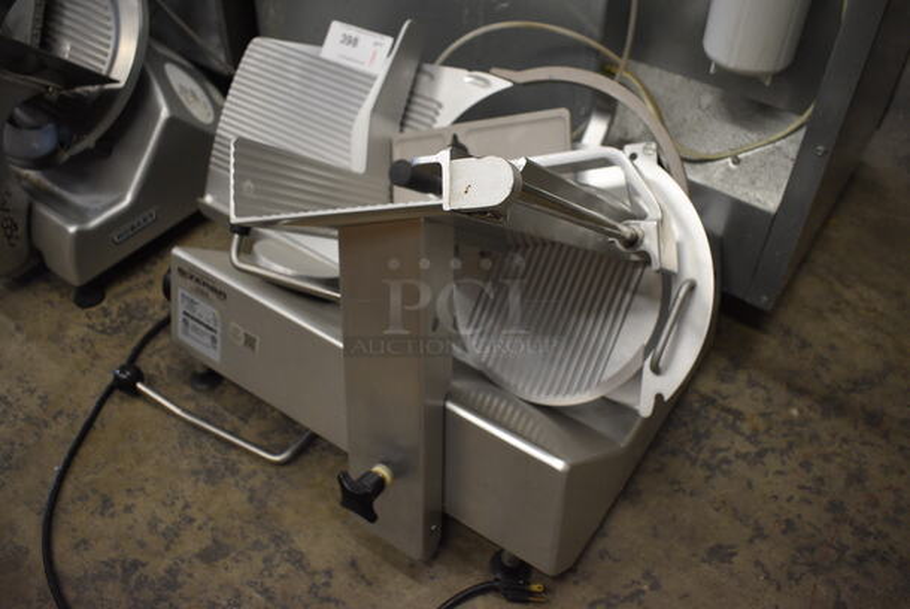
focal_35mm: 33
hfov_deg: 57.2
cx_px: 455
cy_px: 304
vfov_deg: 40.1
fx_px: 835
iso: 1250
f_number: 3.8
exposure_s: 1/125
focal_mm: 22
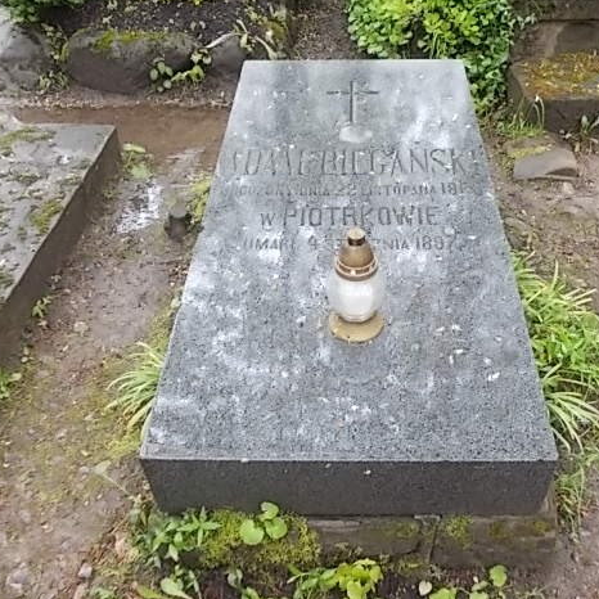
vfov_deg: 48.4
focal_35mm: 34
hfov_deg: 48.2
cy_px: 296
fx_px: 666
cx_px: 350
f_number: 2.7
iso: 80
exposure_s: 1/50
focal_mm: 4
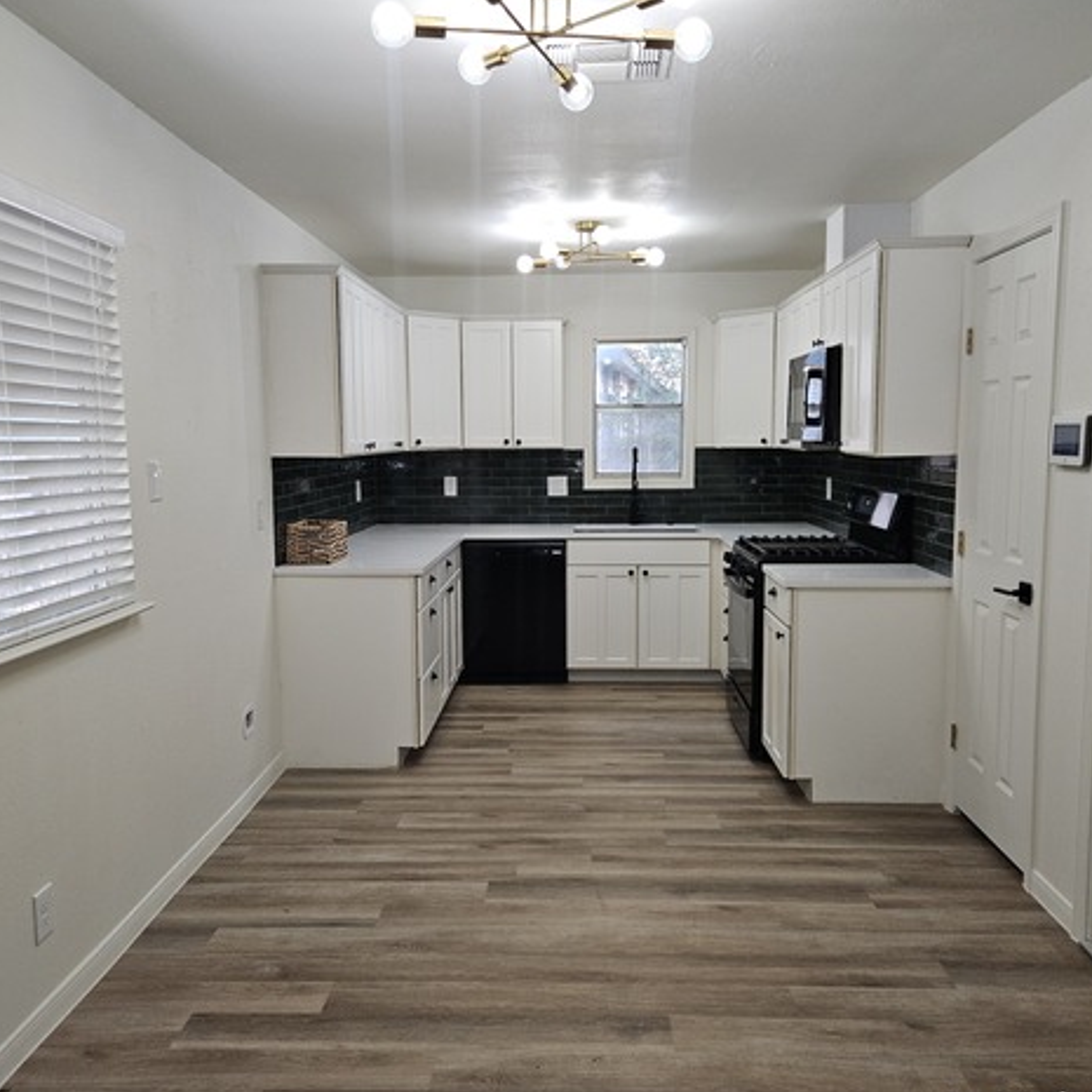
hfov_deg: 57.3
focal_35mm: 28
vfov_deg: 57.3
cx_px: 564
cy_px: 552
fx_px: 999
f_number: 1.8
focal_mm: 5.4
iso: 64
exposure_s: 1/60
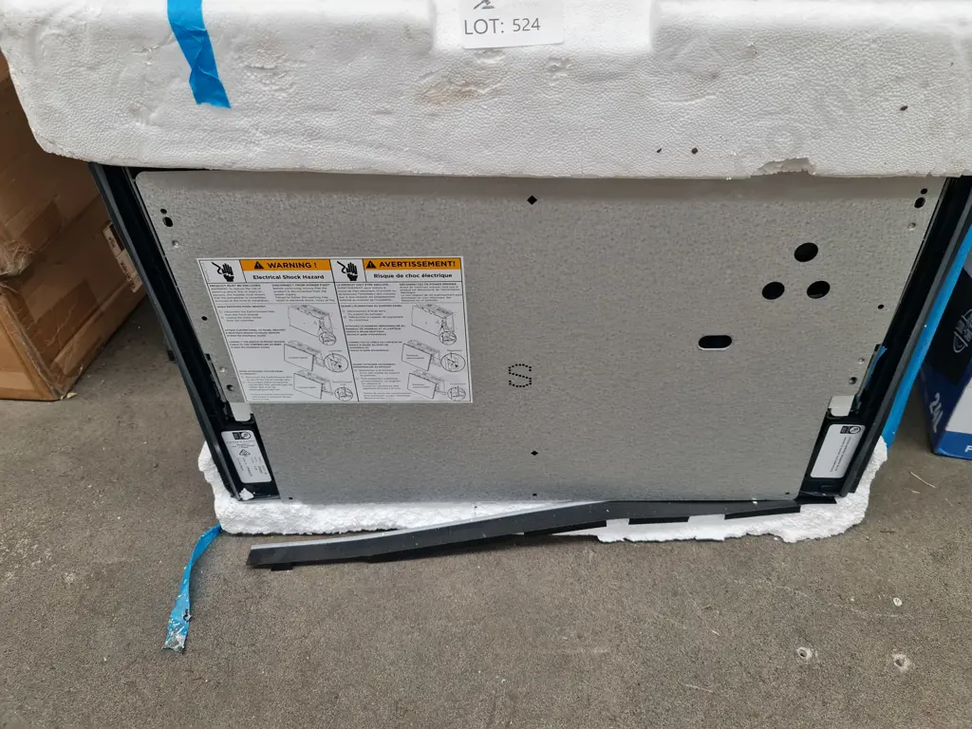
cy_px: 364
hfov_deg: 69.4
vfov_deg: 54.9
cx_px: 486
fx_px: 702
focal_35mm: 25
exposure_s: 1/120
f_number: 1.8
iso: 125
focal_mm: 7
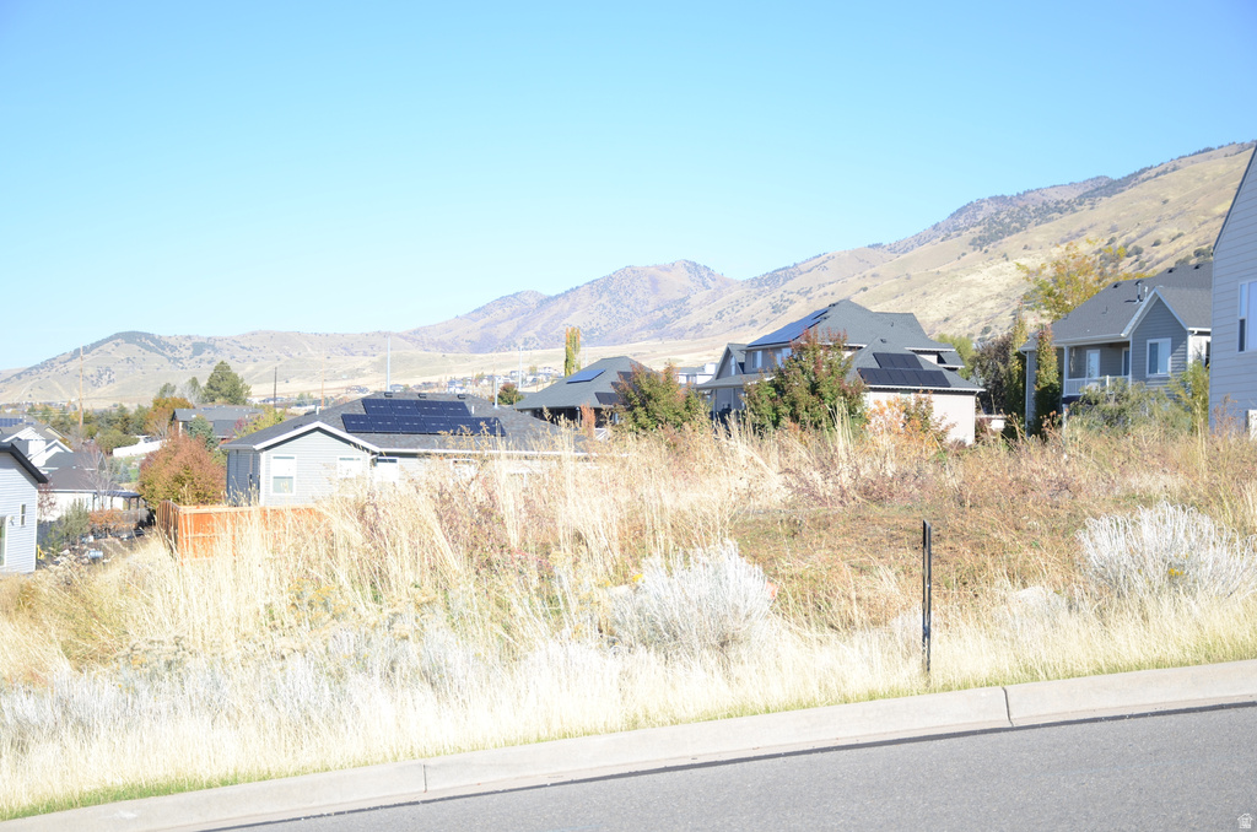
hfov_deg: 35.1
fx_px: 1986
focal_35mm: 57
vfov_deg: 23.7
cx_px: 628
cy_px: 416
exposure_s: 1/400
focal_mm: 38
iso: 100
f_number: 4.2
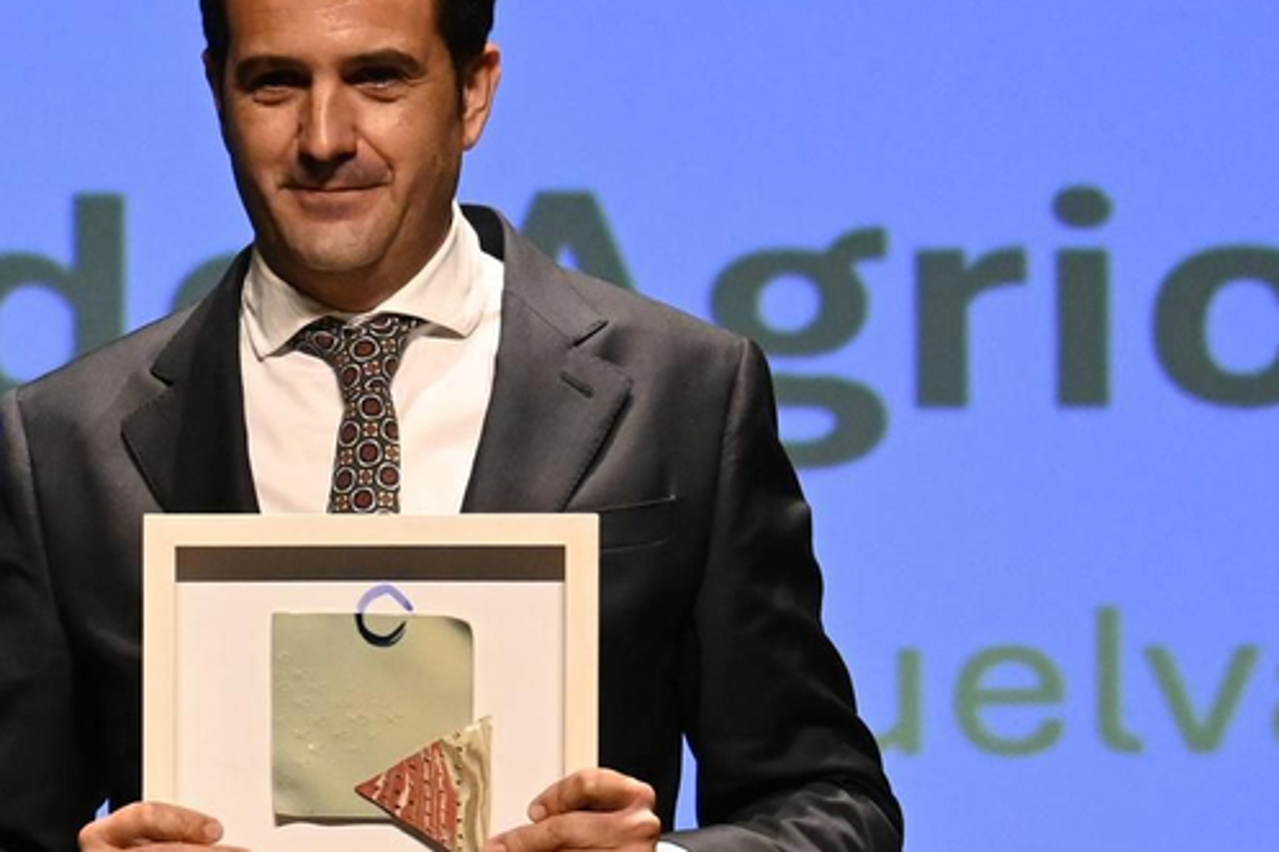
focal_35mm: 439
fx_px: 15581
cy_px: 518
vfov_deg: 3.1
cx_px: 131
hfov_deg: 4.7
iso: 3200
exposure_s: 1/250
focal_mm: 91
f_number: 5
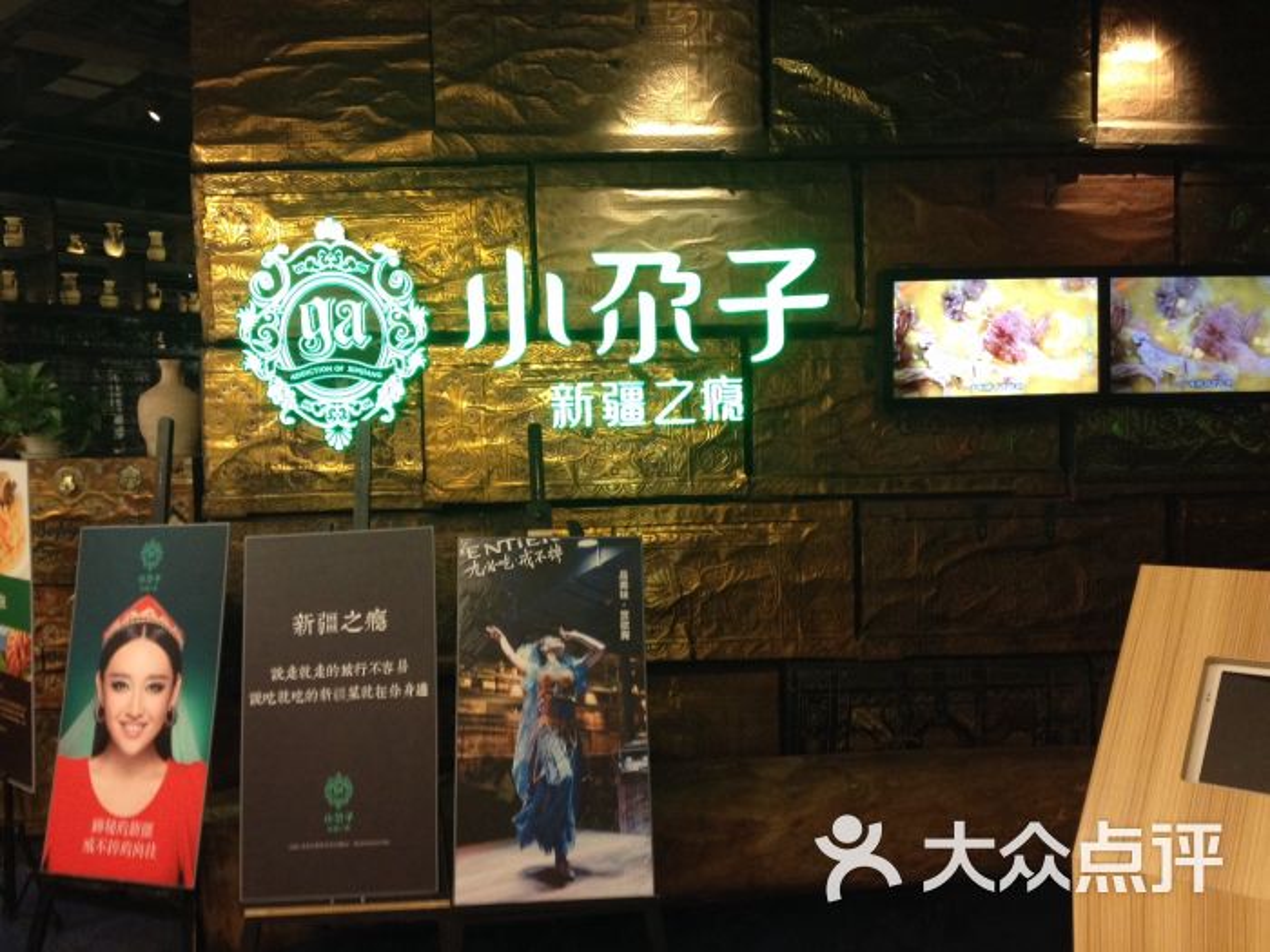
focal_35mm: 35
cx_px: 635
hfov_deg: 52.6
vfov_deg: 40.7
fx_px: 1284
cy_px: 476
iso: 200
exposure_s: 1/20
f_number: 2.4
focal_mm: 4.28
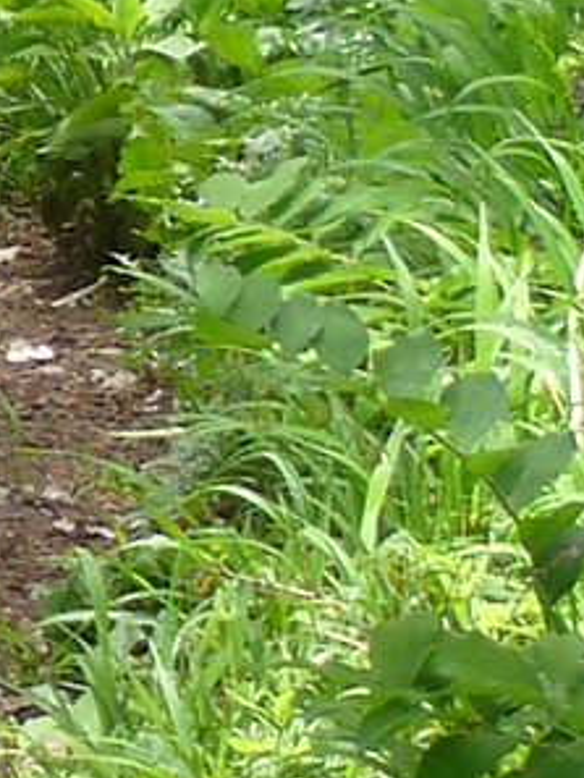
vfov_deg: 2.9
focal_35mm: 679
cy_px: -364
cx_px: -786
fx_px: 15263
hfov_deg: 2.2
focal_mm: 17.4
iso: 80
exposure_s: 1/50
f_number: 5
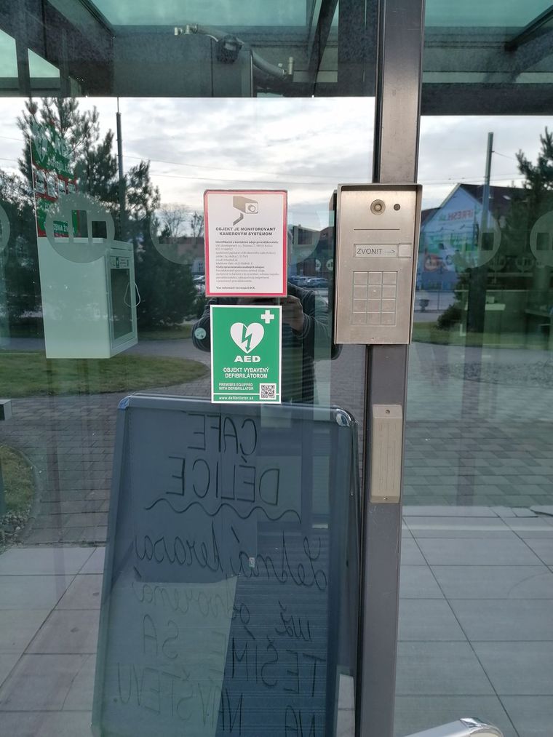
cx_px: 276
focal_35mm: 27
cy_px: 368
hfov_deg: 51.4
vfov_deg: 65.3
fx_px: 575
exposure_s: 1/262
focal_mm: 4.75
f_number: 1.8
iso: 50
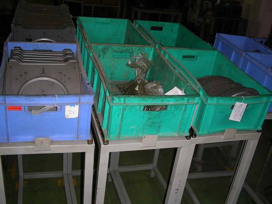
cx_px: 136
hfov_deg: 61.7
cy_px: 102
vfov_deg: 48.2
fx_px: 228
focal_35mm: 29
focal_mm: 4.15
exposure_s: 1/126
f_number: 2.2
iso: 32
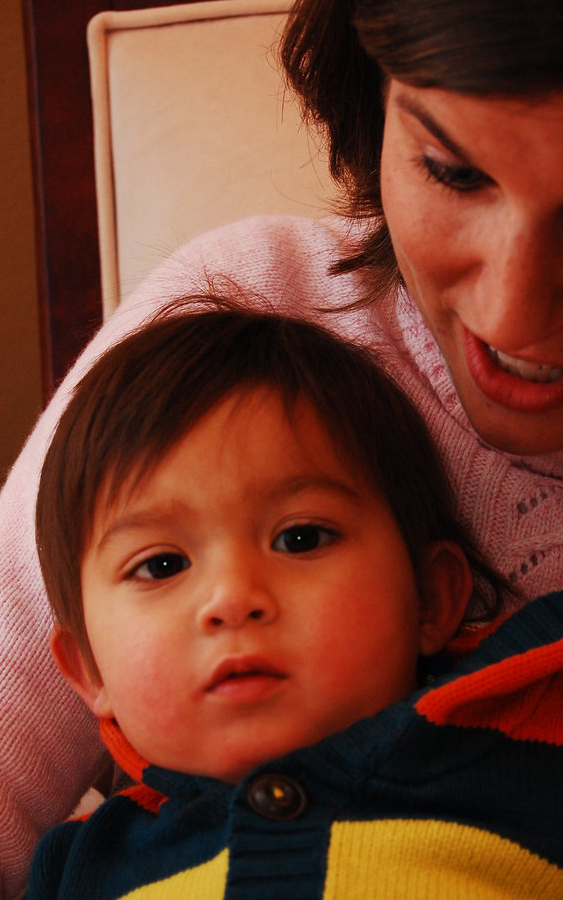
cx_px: 300
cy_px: 441
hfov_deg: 13.7
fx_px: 2345
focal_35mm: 96
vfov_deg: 21.7
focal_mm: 55
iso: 800
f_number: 5.6
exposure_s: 1/60
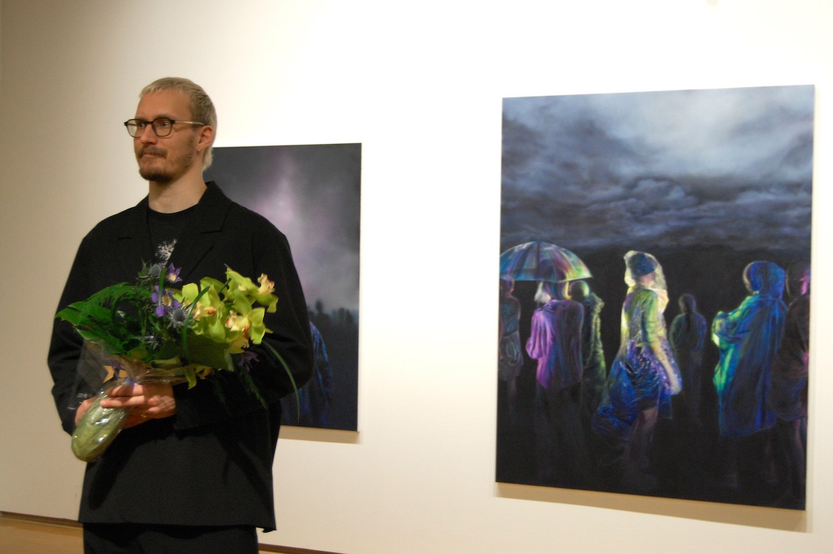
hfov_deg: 35.1
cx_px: 416
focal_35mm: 57
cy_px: 277
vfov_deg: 23.7
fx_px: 1318
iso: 800
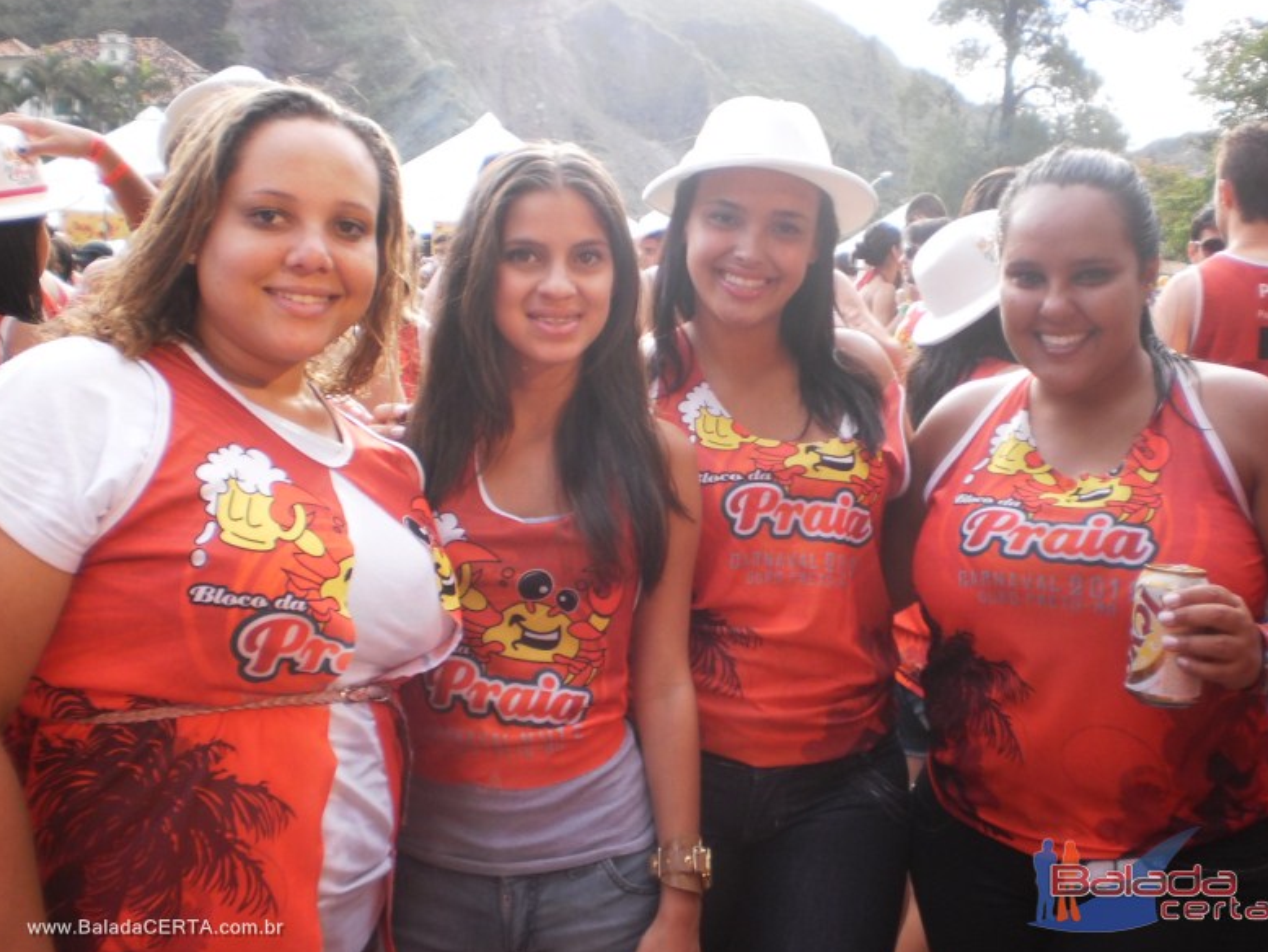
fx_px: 1356
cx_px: 645
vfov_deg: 38.7
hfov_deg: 50.1
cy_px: 471
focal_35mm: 37
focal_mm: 6.3
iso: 100
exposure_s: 1/100
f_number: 3.1
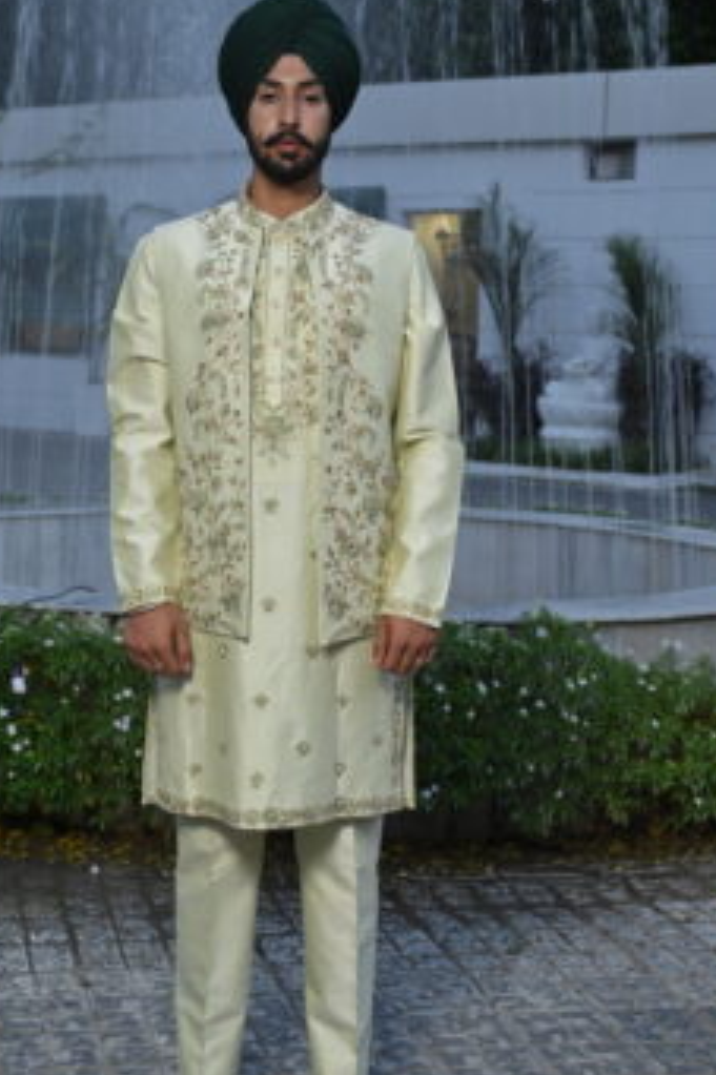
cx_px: 325
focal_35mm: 66
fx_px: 1971
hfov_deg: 20.6
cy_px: 564
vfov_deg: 30.5
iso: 1250
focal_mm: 50
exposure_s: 1/160
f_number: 6.3
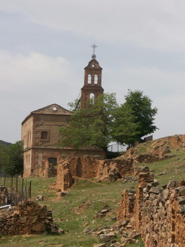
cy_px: 89
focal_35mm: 135
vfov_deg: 14.6
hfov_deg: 11.0
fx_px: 963
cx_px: 108
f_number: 5.1
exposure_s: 1/525
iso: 64
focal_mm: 17.1
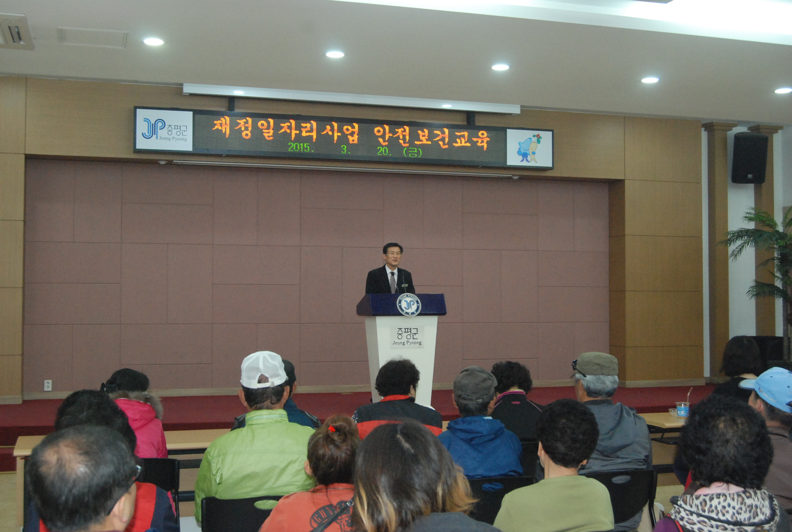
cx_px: 396
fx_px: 992
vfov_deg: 30.0
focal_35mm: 45
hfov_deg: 43.5
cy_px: 266
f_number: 5.6
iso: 1600
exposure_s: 1/60
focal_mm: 30
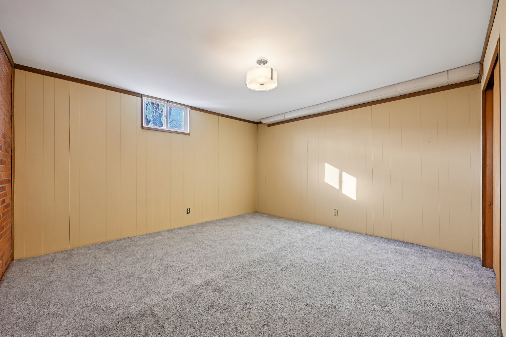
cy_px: 168
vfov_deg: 81.2
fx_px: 197
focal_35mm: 14
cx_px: 253
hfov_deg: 104.3
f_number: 11
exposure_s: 1/6
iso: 400
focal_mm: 14
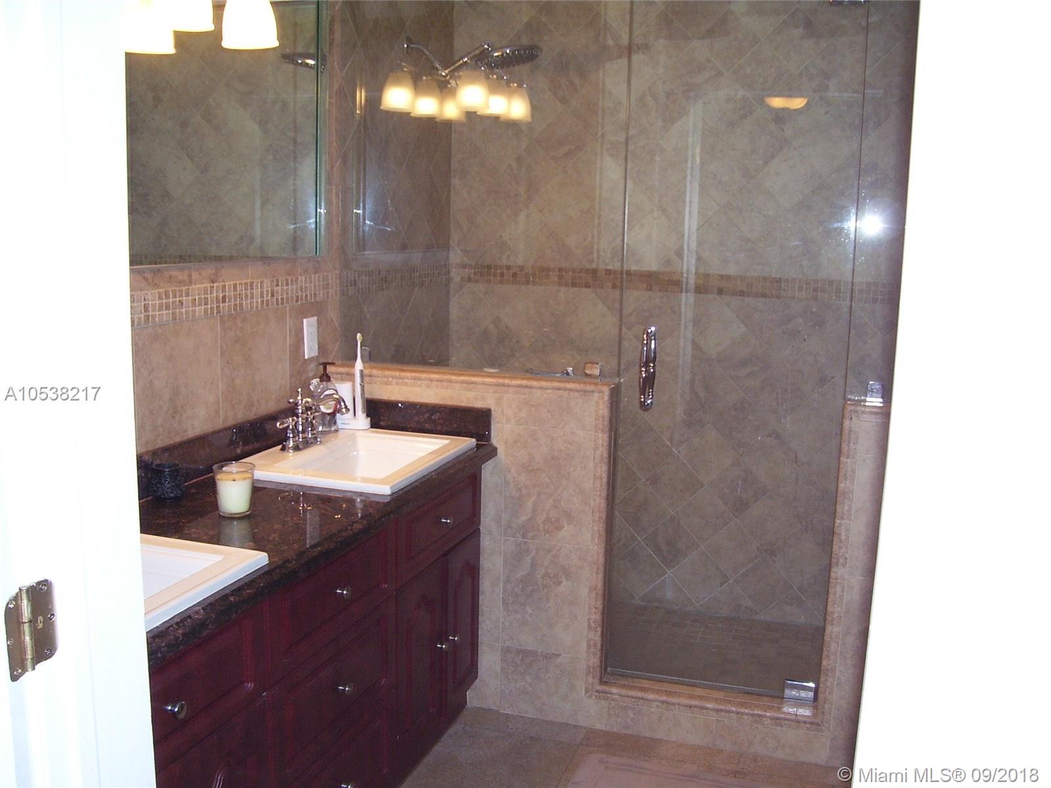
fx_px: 1032
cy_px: 394
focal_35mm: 34
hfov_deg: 54.0
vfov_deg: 41.8
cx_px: 526
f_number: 2.7
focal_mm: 5.6
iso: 125
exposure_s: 1/60
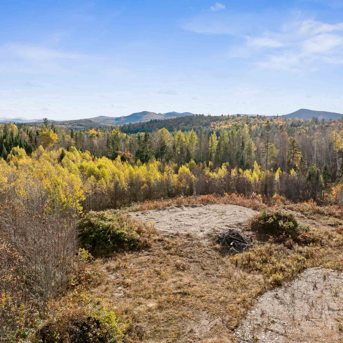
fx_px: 325
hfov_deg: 55.1
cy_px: 171
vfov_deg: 55.6
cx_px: 210
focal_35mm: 29
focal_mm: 12.29
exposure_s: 1/5000
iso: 310
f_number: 2.8
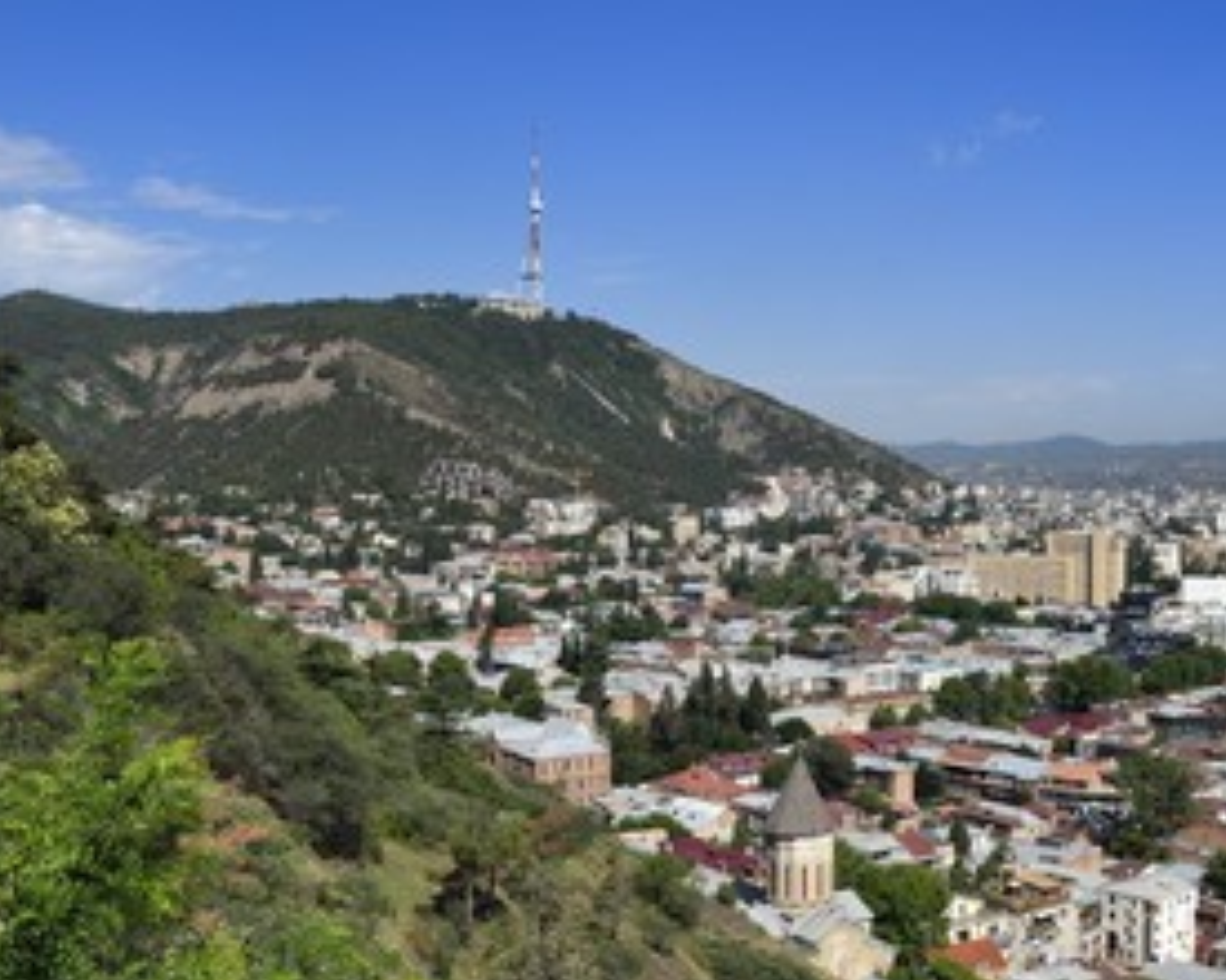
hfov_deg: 42.7
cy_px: 561
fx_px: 1560
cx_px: 745
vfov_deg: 34.8
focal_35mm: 43
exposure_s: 1/250
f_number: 14
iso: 200
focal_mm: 30
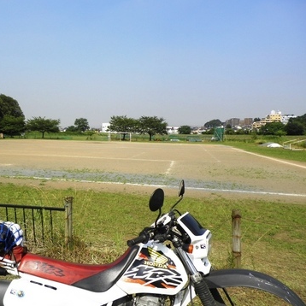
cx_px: 102
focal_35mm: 32
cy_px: 153
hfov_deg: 50.2
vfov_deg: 51.1
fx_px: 320
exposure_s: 1/125
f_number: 8
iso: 64
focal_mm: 4.9
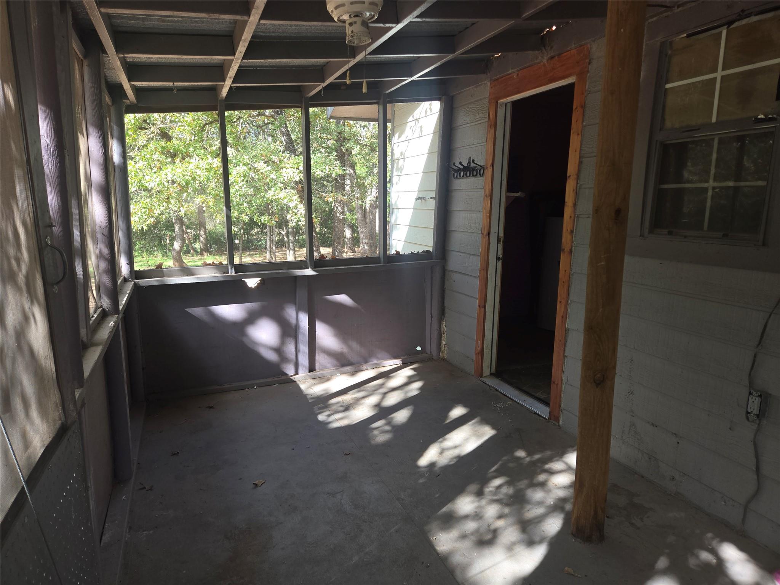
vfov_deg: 58.9
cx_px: 390
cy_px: 292
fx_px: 518
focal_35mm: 23
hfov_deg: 73.9
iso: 25
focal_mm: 5.4
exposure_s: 1/120
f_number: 1.8
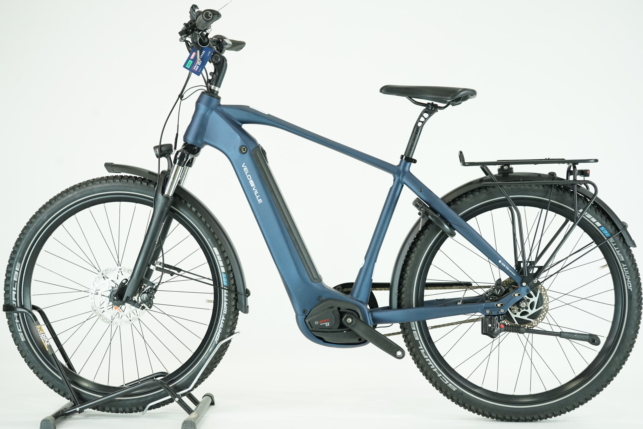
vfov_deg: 23.8
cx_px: 322
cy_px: 214
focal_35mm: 57
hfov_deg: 35.1
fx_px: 1018
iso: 2000
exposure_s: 1/200
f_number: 5
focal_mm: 57
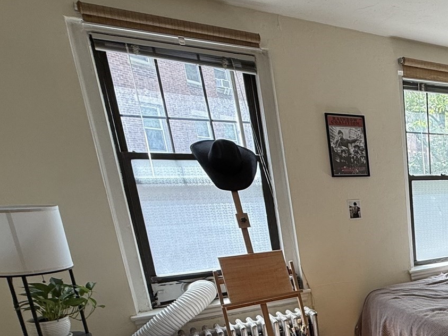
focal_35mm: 34
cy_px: 293
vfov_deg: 39.2
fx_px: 440
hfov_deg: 41.9
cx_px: 501
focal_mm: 2.22
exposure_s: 1/99
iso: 64
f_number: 2.2
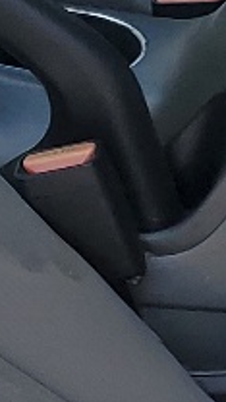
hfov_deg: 5.3
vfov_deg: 9.8
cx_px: -388
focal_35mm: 218
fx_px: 2322
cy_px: 14
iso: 50
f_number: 1.5
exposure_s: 1/909
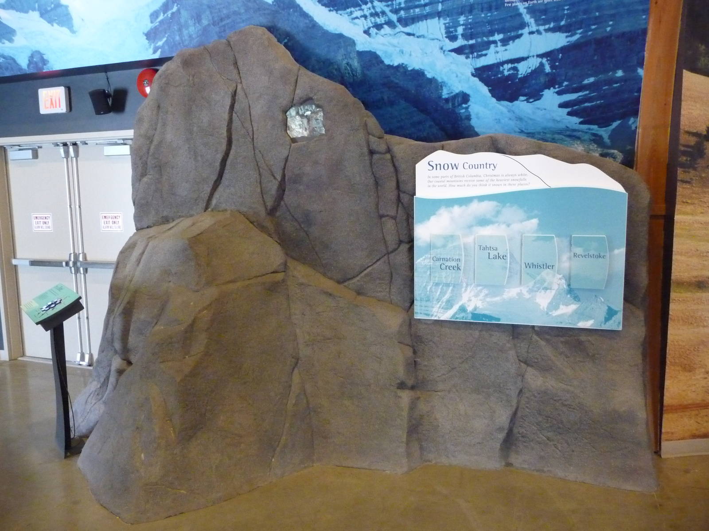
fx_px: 573
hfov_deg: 63.4
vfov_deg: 49.7
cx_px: 354
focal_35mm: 28
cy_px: 266
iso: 800
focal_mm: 4.7
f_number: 3.3
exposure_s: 1/20
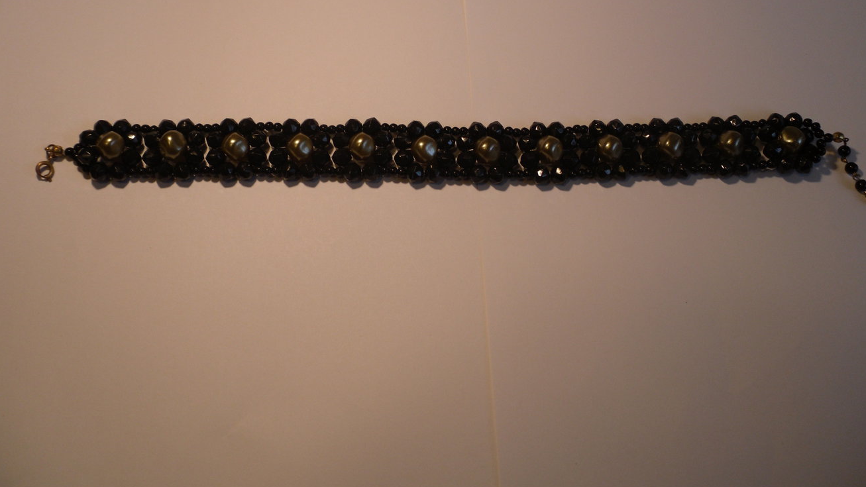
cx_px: 440
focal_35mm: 50
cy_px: 191
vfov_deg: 23.9
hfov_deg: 41.3
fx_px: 1148
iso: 100
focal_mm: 6.3
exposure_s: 1/76
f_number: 3.5
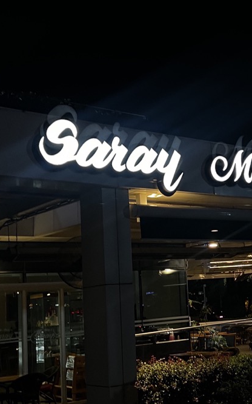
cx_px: 234
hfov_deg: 23.7
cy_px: 220
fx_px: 583
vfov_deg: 38.2
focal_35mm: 53
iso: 160
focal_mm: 5.7
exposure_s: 1/60
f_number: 1.5
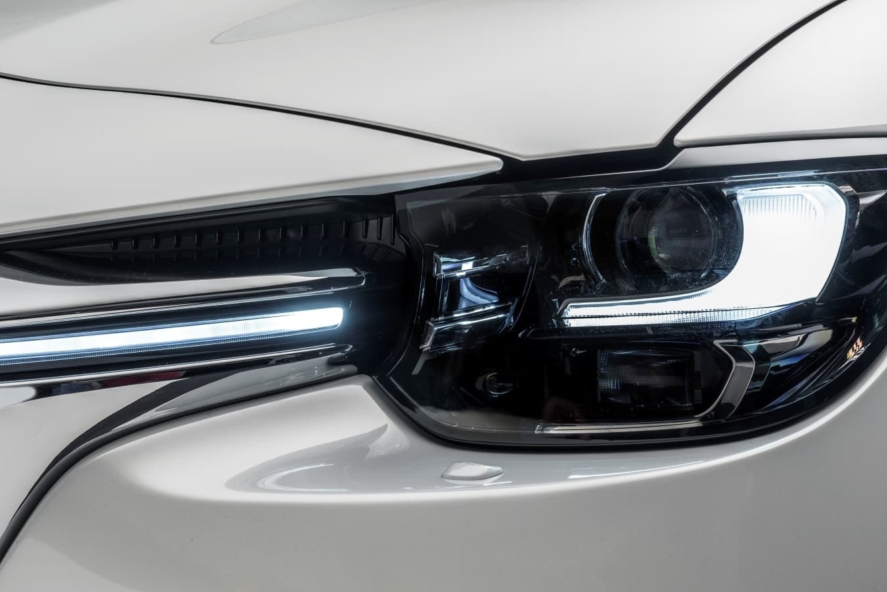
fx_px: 2292
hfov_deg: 21.9
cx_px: 363
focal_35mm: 93
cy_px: 349
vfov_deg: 14.7
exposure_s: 2.5
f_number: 14
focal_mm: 65
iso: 80
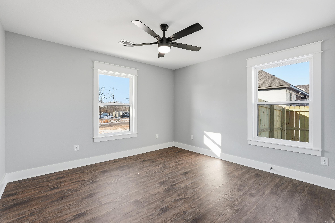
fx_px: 149
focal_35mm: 16
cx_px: 168
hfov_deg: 96.7
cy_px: 112
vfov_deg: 73.8
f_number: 9
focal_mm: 16
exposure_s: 1/40
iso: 250
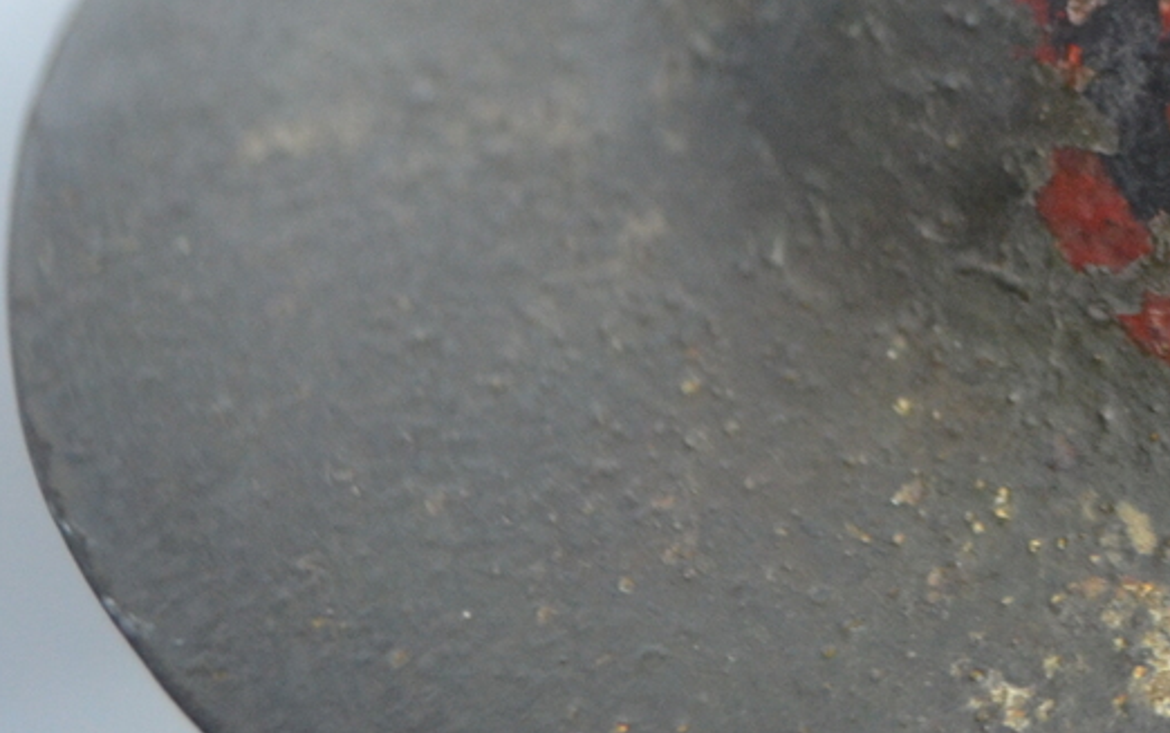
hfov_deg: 19.1
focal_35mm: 103
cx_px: 1387
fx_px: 3286
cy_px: -41
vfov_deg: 12.5
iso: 800
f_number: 3.8
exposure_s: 1/10
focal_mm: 22
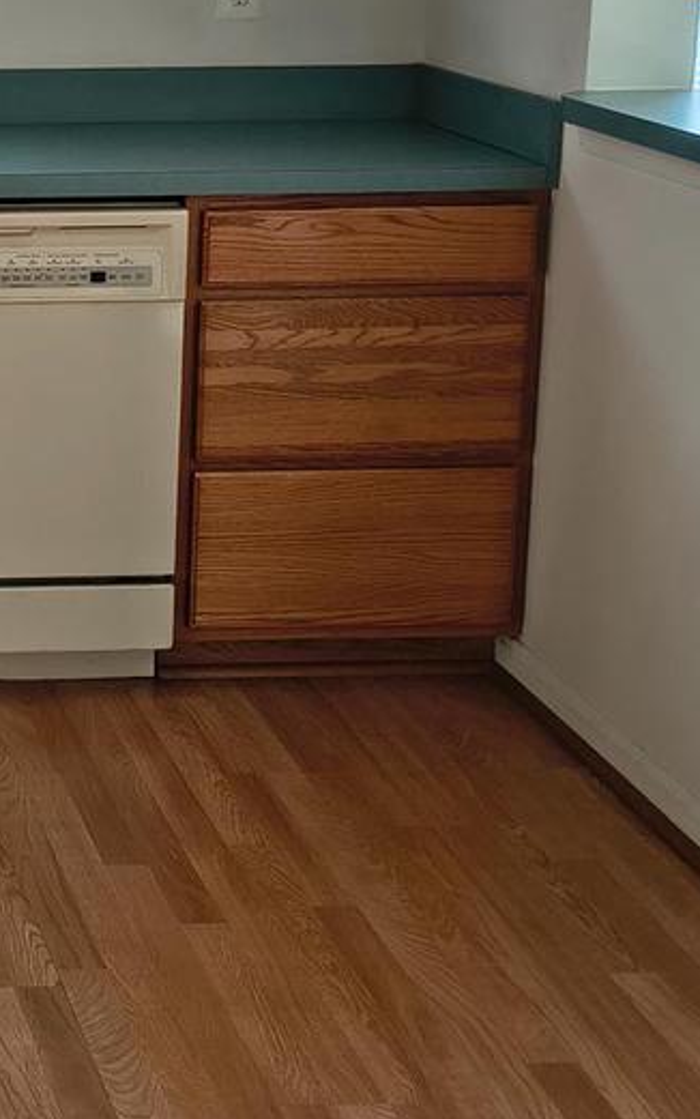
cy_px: 264
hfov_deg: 16.1
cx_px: -313
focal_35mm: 75
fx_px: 2287
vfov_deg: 27.1
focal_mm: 5.56
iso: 145
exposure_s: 1/120
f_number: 1.8
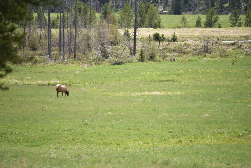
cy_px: 84
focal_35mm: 300
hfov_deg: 6.9
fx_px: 2092
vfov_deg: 4.6
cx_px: 126
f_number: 5.6
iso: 280
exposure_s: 1/640
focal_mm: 300
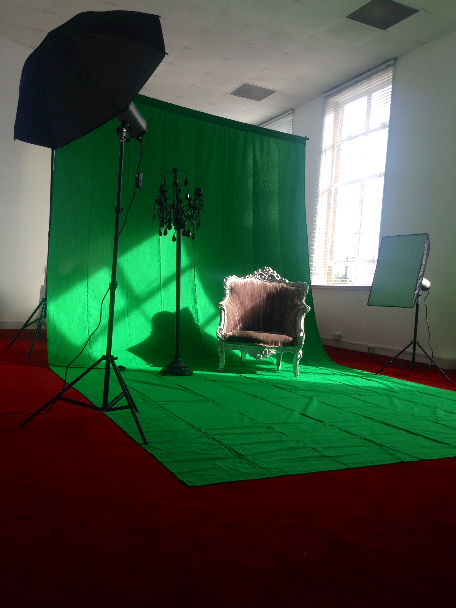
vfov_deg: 55.4
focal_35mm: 33
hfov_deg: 42.9
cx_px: 228
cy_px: 304
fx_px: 580
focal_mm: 4.12
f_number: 2.4
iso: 50
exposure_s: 1/196
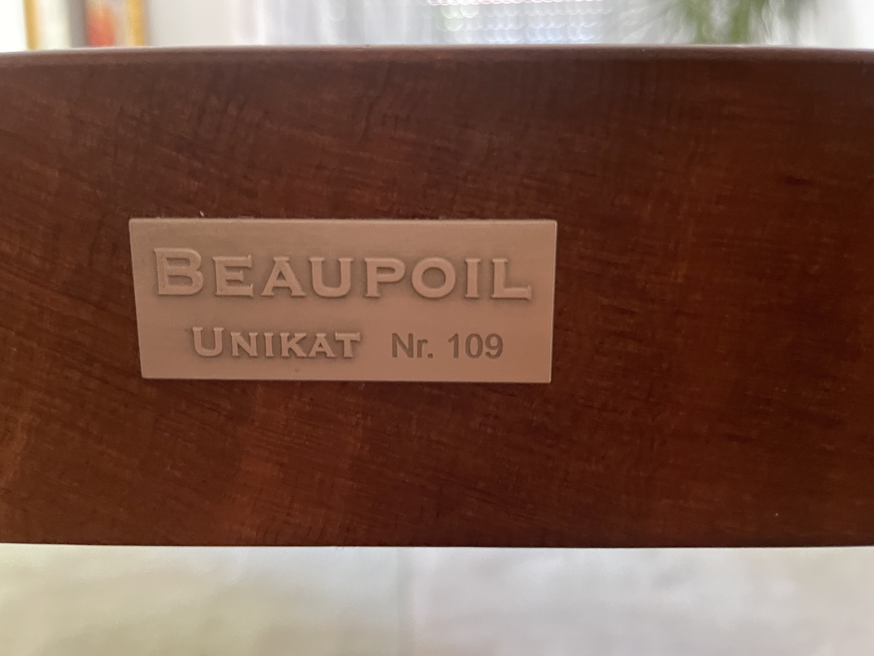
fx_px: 656
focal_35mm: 26
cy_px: 328
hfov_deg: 67.3
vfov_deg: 53.1
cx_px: 437
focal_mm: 4.2
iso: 800
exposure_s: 1/30
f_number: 1.6
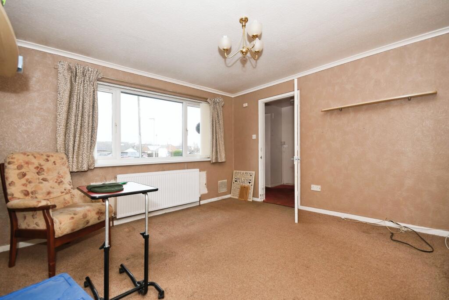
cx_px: 224
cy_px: 150
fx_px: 187
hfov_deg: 100.4
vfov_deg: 77.3
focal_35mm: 15
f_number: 8
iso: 400
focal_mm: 10
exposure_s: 1/60
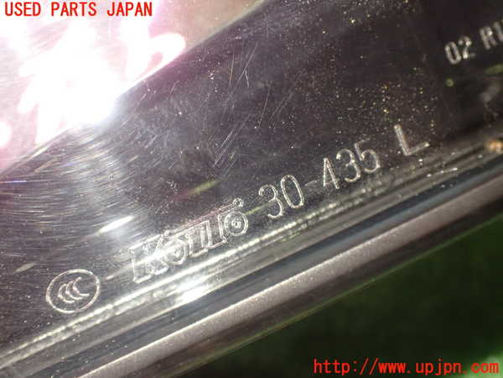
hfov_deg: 42.9
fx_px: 639
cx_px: 252
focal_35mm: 44
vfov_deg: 32.9
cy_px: 189
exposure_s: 1/25
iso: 800
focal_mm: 7.84
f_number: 2.9
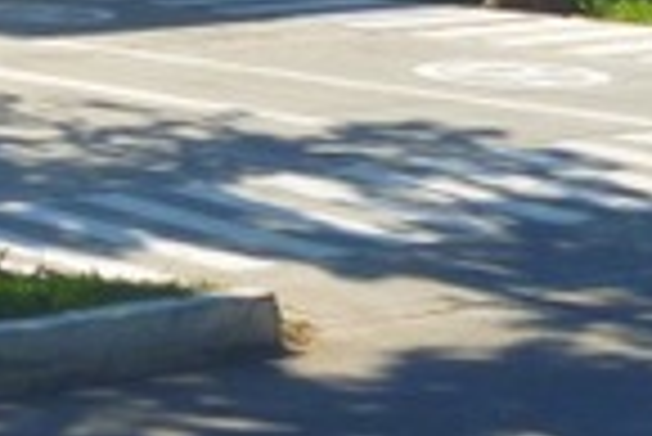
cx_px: -157
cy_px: -310
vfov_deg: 6.2
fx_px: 3988
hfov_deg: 9.2
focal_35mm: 220
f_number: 13
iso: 100
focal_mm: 8.6
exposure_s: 1/80
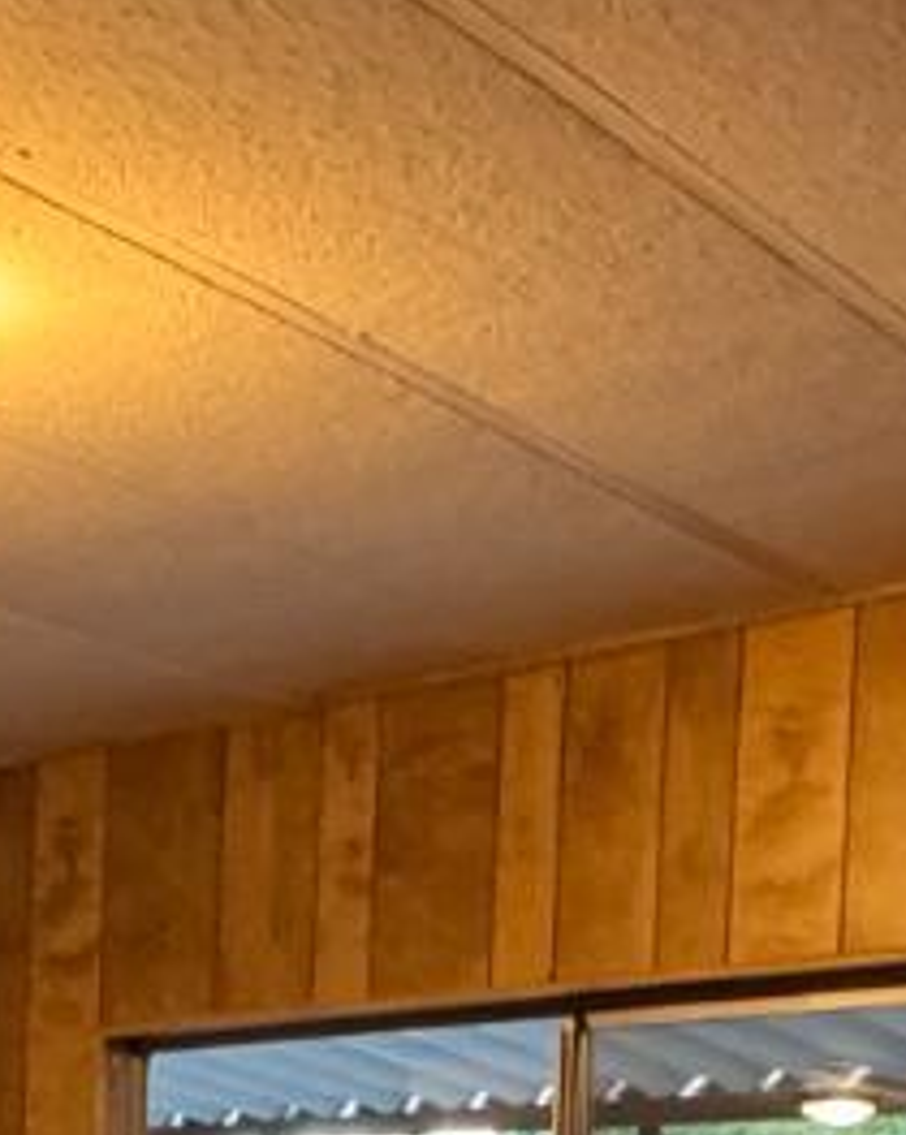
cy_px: 1517
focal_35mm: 78
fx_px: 2617
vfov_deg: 21.8
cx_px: -414
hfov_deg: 17.8
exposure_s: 1/60
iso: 640
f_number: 2.2
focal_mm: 2.22
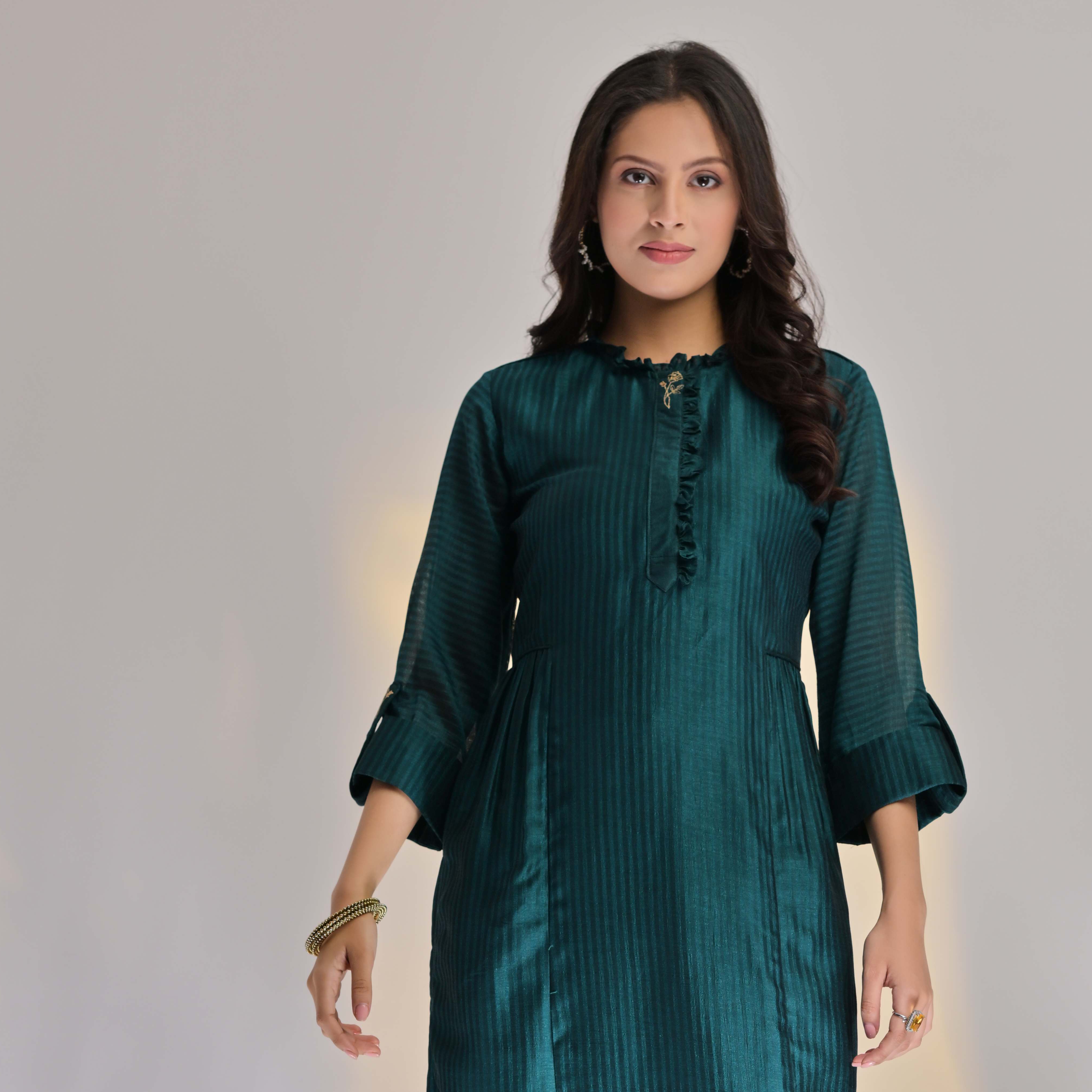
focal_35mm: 147
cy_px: 887
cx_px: 733
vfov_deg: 11.8
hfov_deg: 11.9
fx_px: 5246
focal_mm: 85
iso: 125
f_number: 4
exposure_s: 1/200
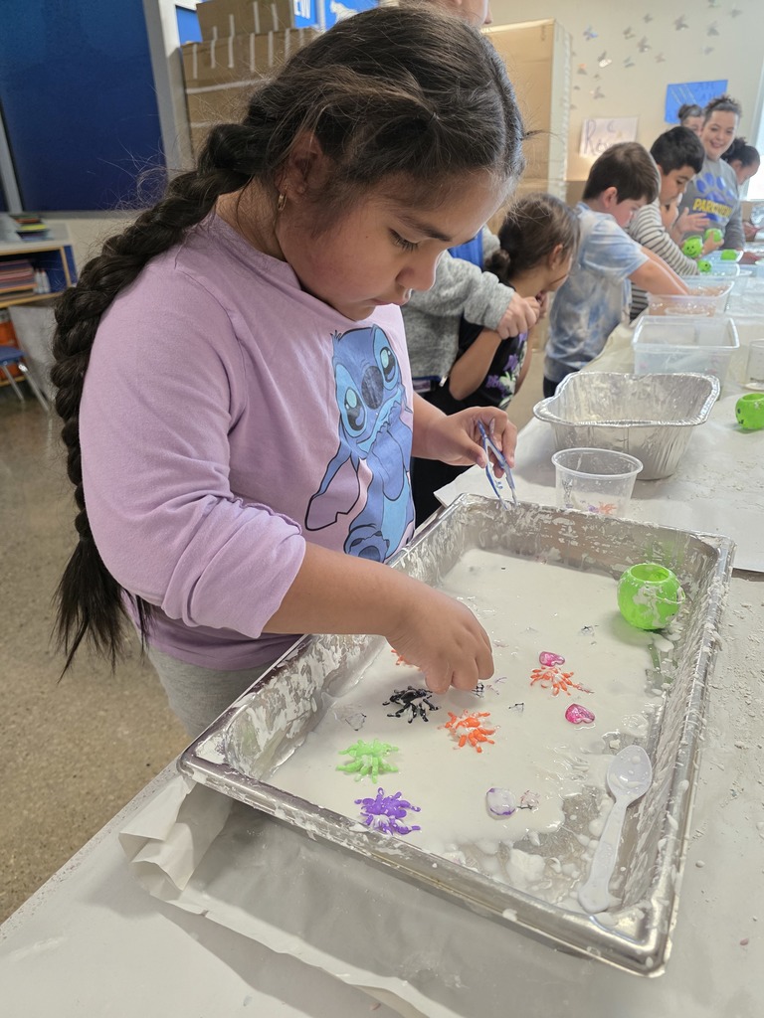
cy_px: 509
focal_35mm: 23
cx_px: 382
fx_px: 677
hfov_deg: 58.9
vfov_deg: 73.9
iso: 400
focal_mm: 6.3
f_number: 1.7
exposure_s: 1/120
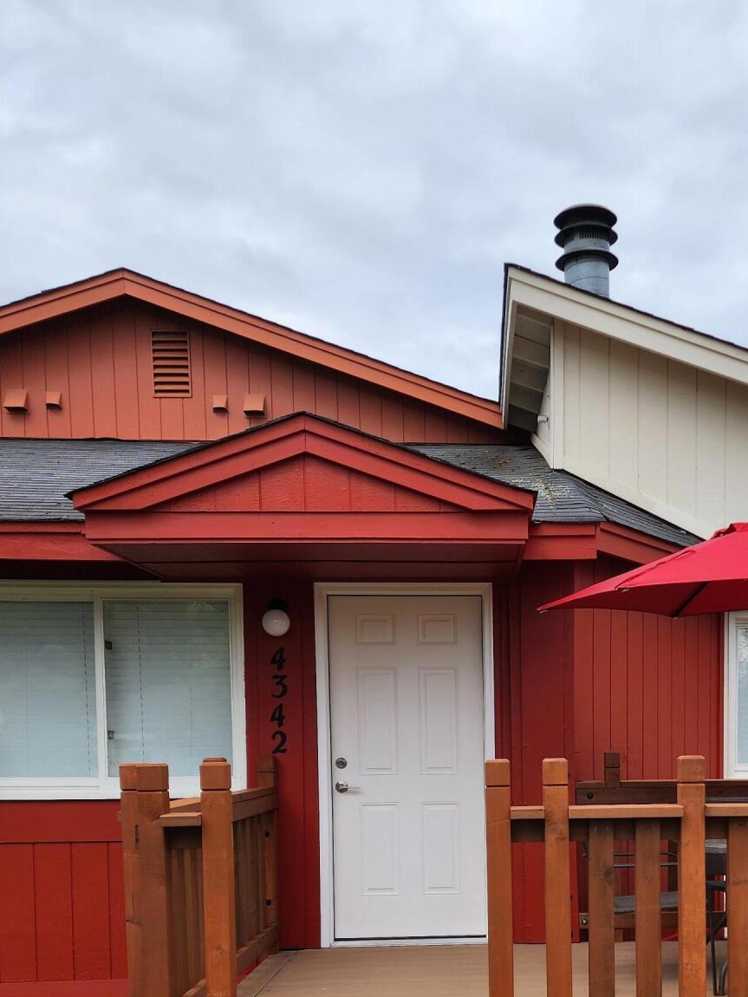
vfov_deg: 44.4
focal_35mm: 40
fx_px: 1152
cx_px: 533
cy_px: 808
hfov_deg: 35.4
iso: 12
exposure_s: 1/410
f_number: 1.8
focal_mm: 6.4
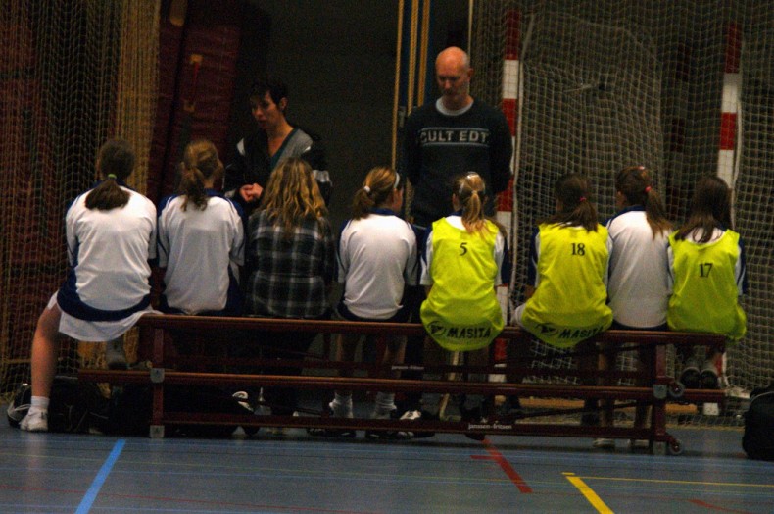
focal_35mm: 180
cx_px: 387
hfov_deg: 11.4
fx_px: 3864
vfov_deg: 7.6
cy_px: 257
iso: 800
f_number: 5.6
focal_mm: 120
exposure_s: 1/100
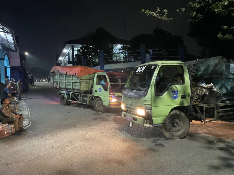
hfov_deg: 67.3
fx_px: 176
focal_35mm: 26
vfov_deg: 53.1
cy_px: 88
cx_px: 117
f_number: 1.6
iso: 640
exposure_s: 1/25
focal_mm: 4.2
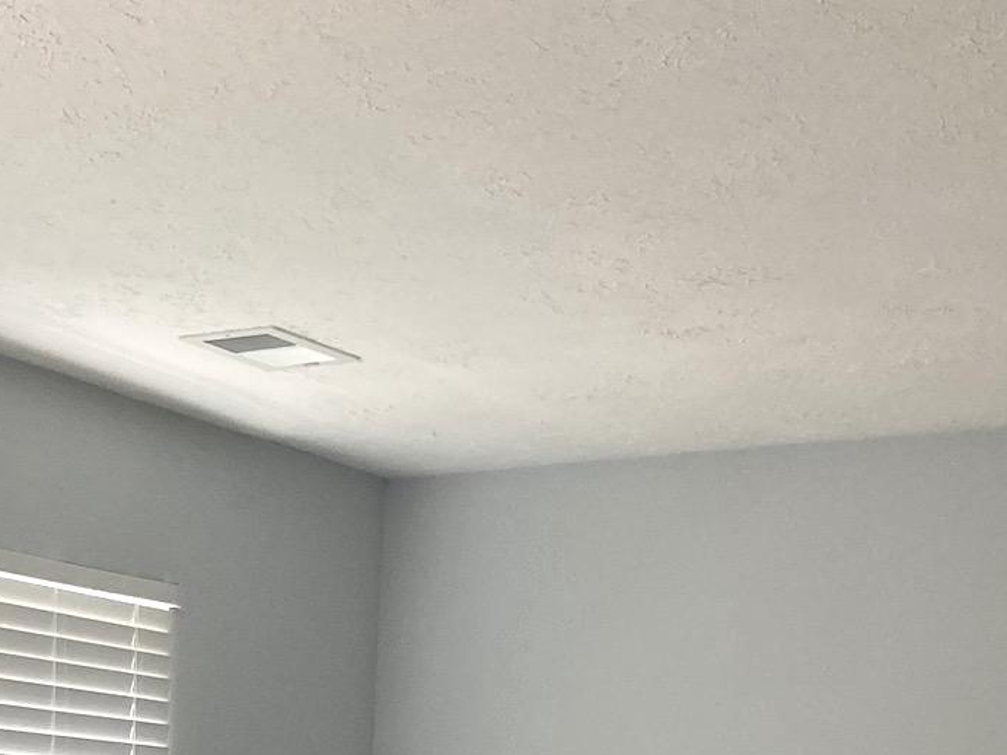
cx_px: 16
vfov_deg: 16.5
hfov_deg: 22.7
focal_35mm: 83
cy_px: 1049
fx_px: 2414
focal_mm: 3.99
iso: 125
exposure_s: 1/60
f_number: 1.8
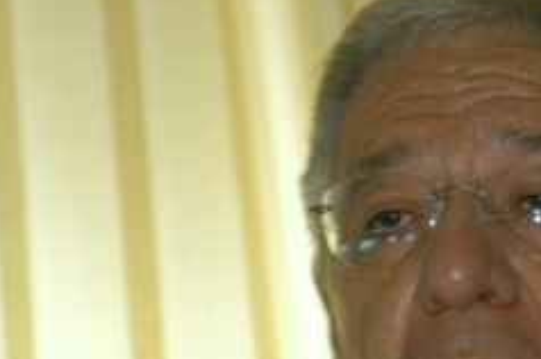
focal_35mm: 531
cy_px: 393
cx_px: 521
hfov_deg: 3.9
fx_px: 7969
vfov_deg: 2.6
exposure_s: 1/60
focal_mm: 140
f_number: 5.6
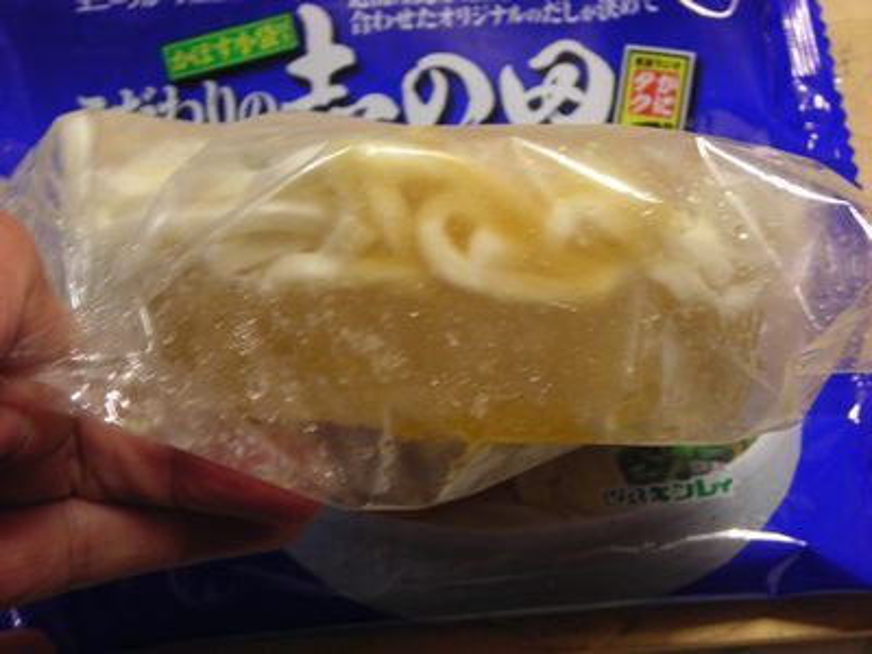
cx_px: 436
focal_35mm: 65
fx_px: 1637
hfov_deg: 29.8
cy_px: 327
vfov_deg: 22.6
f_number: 3.9
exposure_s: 1/4
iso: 100
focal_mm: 10.8
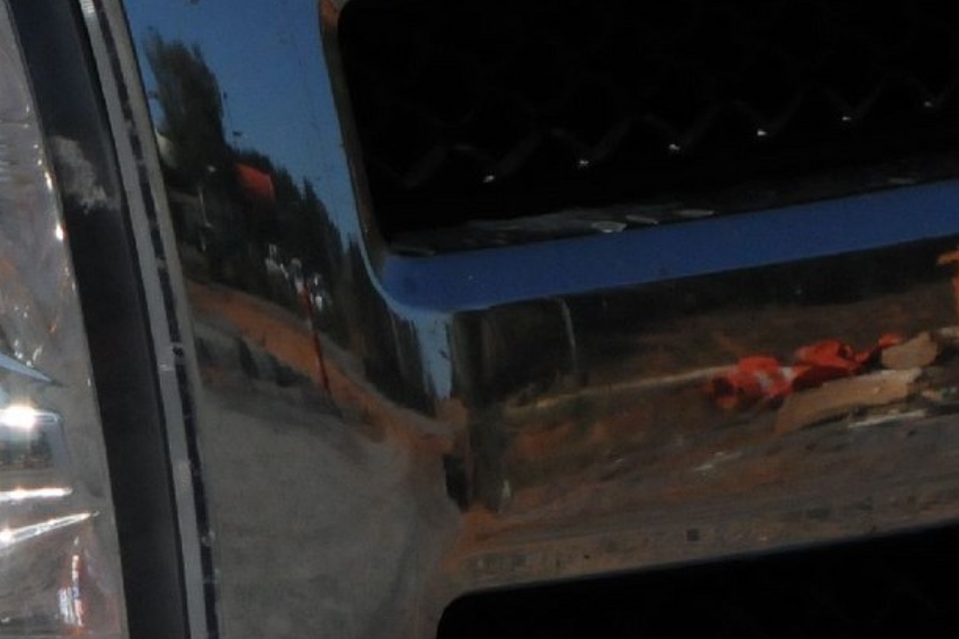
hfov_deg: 1.7
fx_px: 32675
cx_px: -367
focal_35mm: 1227
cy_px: 406
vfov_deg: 1.1
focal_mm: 200
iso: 900
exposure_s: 1/8000
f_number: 10
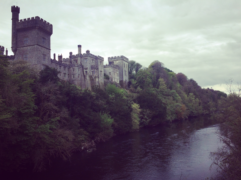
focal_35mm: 29
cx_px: 120
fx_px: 202
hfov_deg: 61.7
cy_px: 90
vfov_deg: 48.2
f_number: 2.2
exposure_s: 1/912
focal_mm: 4.15
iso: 32
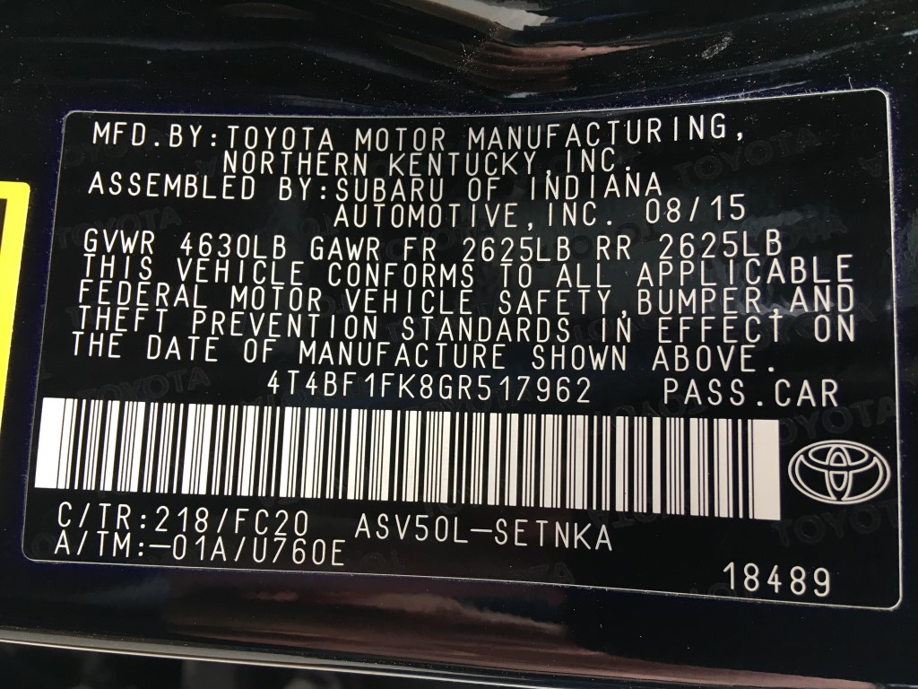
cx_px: 459
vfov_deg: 48.2
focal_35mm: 29
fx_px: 769
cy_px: 344
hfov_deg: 61.7
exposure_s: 1/30
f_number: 2.2
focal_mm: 4.15
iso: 32
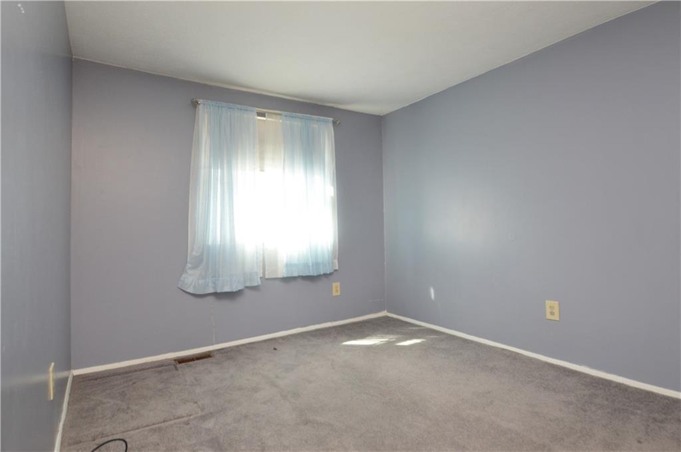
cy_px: 226
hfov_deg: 90.1
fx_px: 340
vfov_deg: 67.2
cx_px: 340
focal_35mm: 18
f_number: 4.5
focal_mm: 12
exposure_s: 1/80
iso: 400
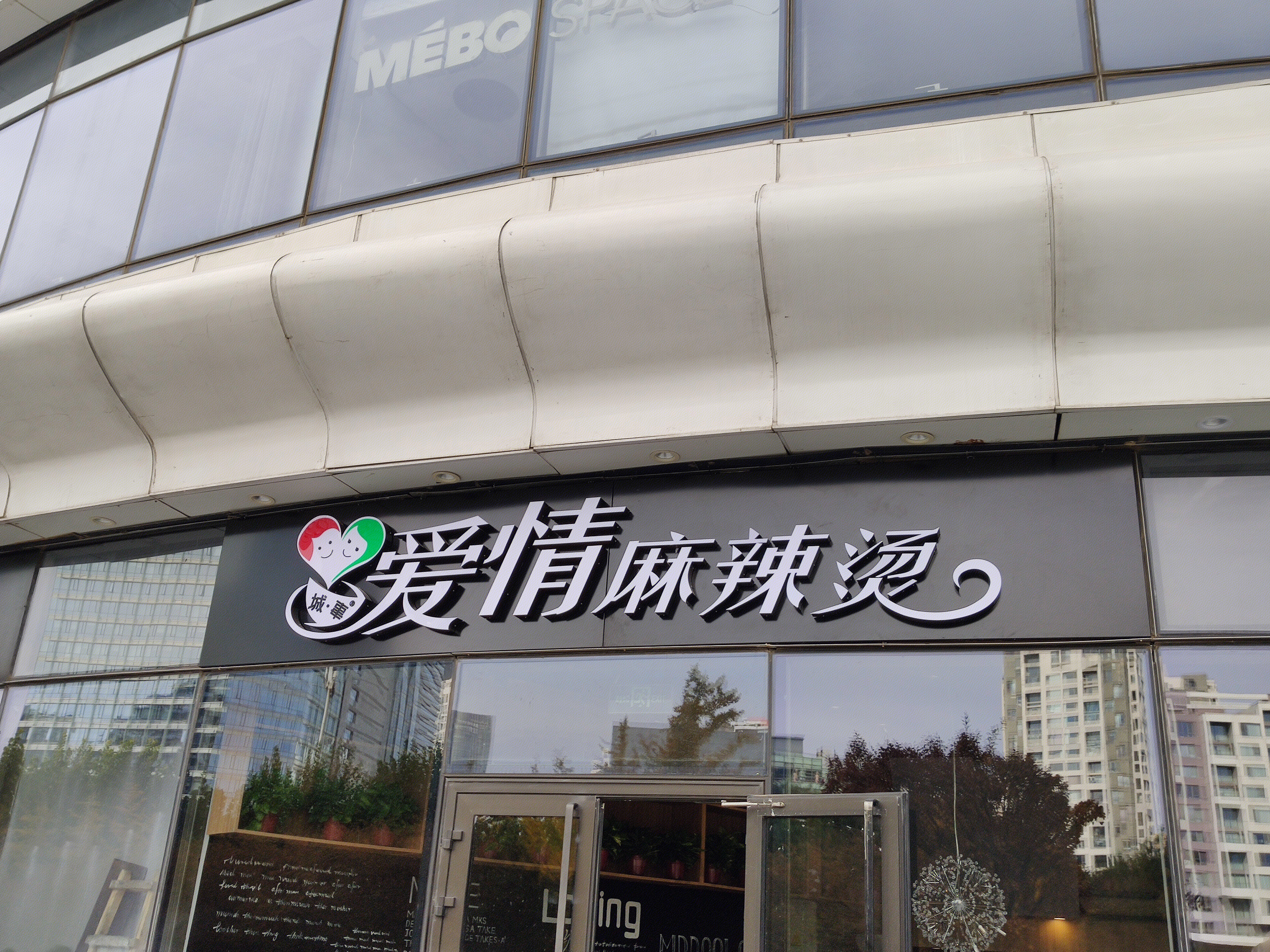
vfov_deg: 44.2
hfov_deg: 56.8
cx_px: 635
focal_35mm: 32
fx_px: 1174
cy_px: 476
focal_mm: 4.75
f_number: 1.75
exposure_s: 1/696
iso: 112
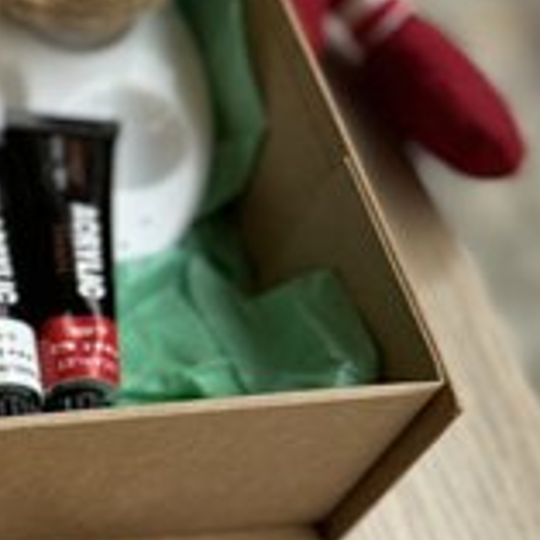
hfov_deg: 16.0
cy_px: 554
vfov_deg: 17.5
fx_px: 1712
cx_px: -337
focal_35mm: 97
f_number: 1.78
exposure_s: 1/121
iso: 100
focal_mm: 6.76
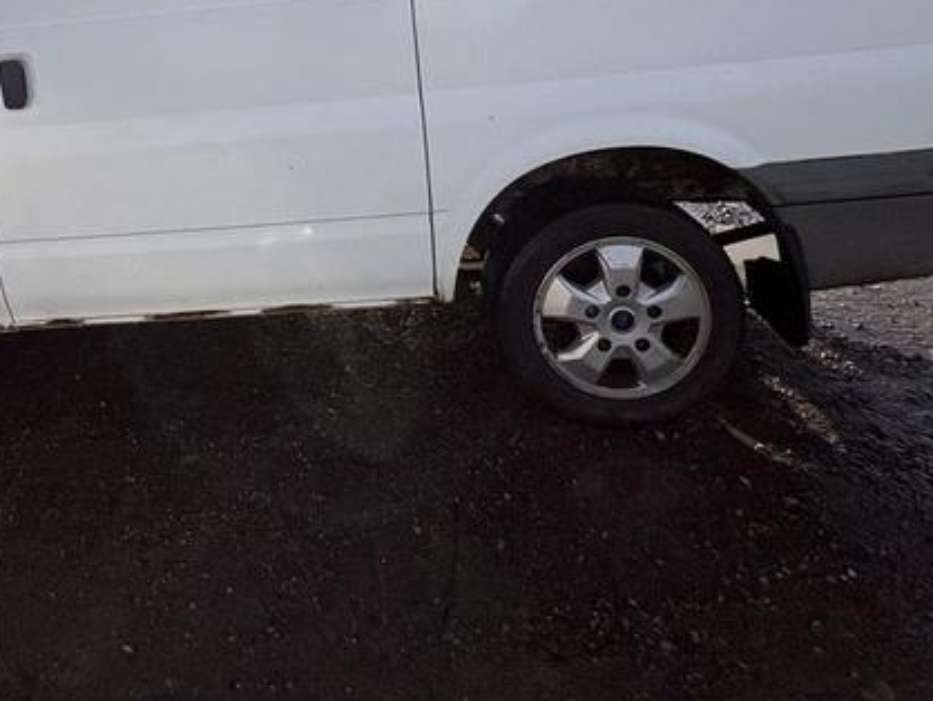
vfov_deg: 40.1
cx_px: 201
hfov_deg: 56.1
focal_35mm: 30
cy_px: -27
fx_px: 809
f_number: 2.2
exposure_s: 1/1449
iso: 40
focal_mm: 2.22
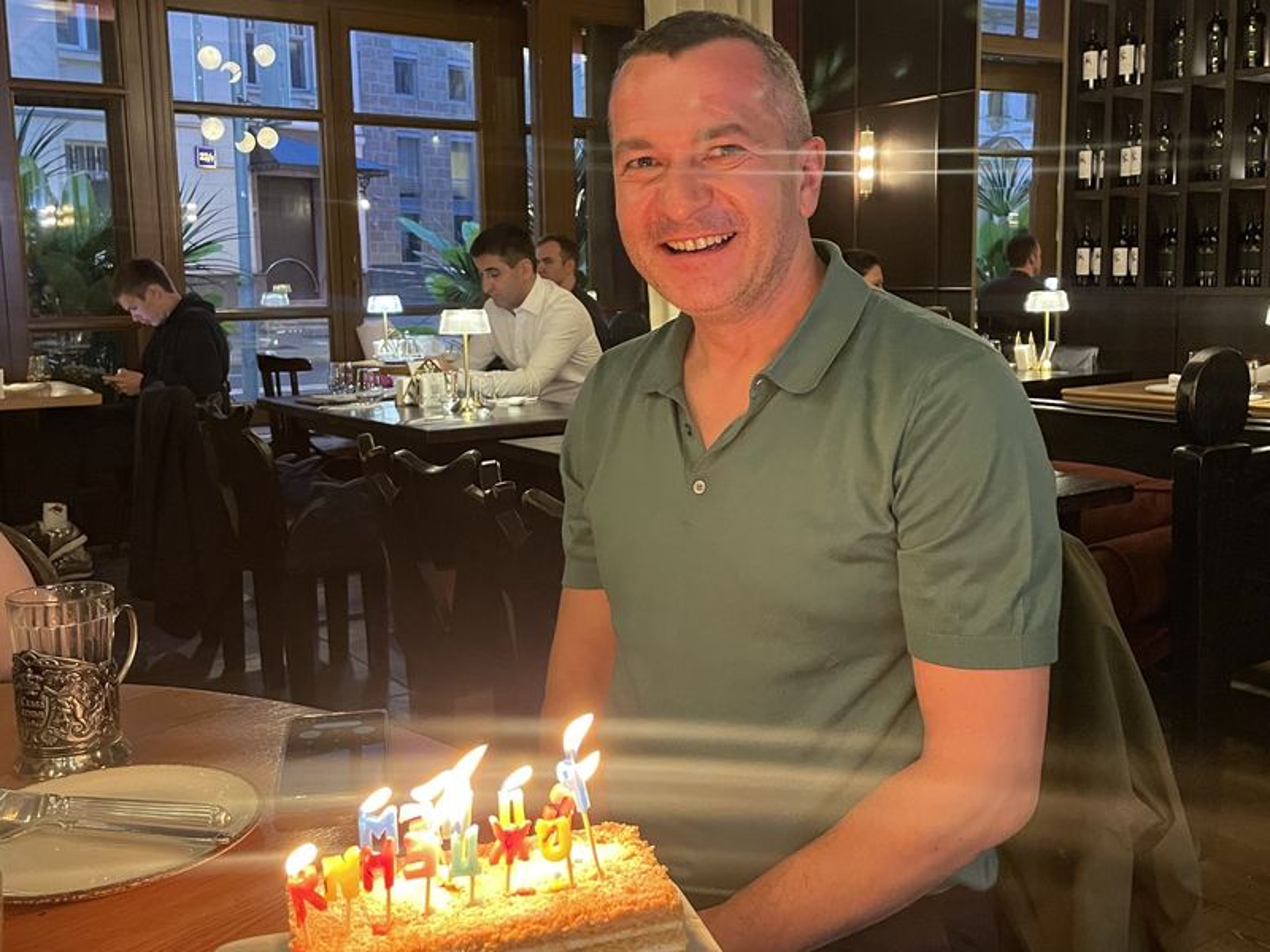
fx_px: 954
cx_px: 635
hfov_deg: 67.3
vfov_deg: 53.1
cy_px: 476
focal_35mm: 26
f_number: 1.6
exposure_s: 1/33
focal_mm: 4.2
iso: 640
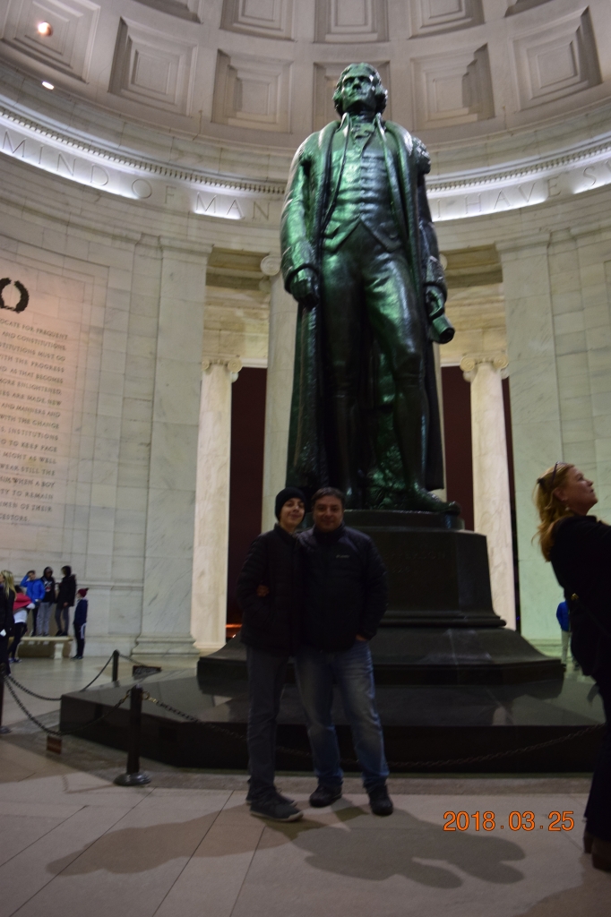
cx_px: 306
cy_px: 458
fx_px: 688
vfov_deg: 67.4
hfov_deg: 47.9
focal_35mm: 27
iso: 1600
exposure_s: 1/13
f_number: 3.5
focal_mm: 18
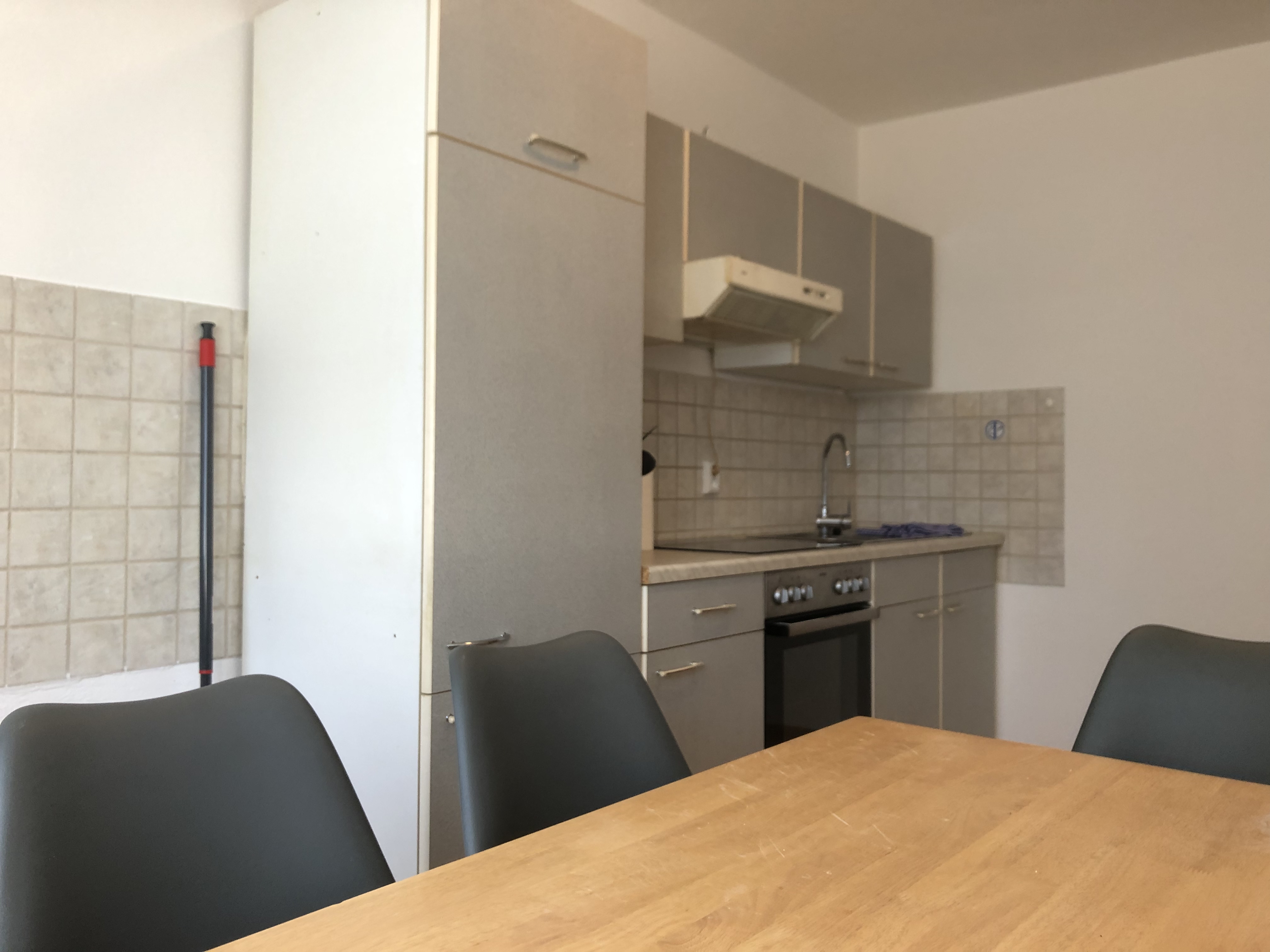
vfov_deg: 49.7
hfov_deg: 63.4
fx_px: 1027
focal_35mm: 28
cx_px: 635
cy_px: 476
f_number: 1.8
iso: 40
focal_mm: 3.99
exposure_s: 1/17
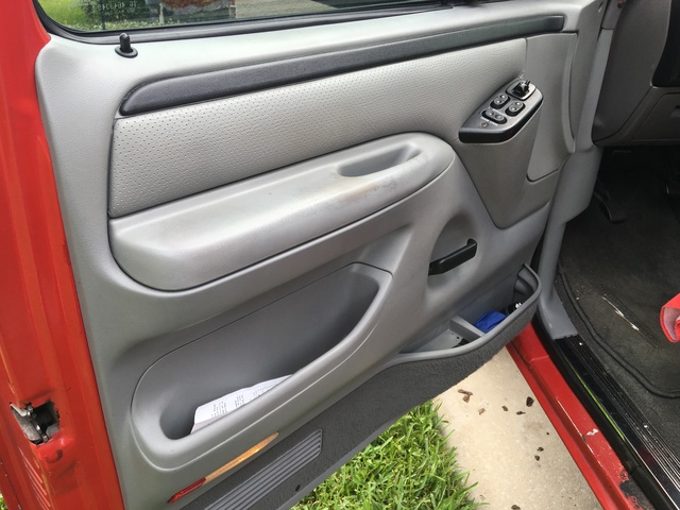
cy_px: 255
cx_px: 340
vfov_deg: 48.2
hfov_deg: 61.7
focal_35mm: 29
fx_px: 570
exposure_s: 1/186
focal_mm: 4.15
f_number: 2.2
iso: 25
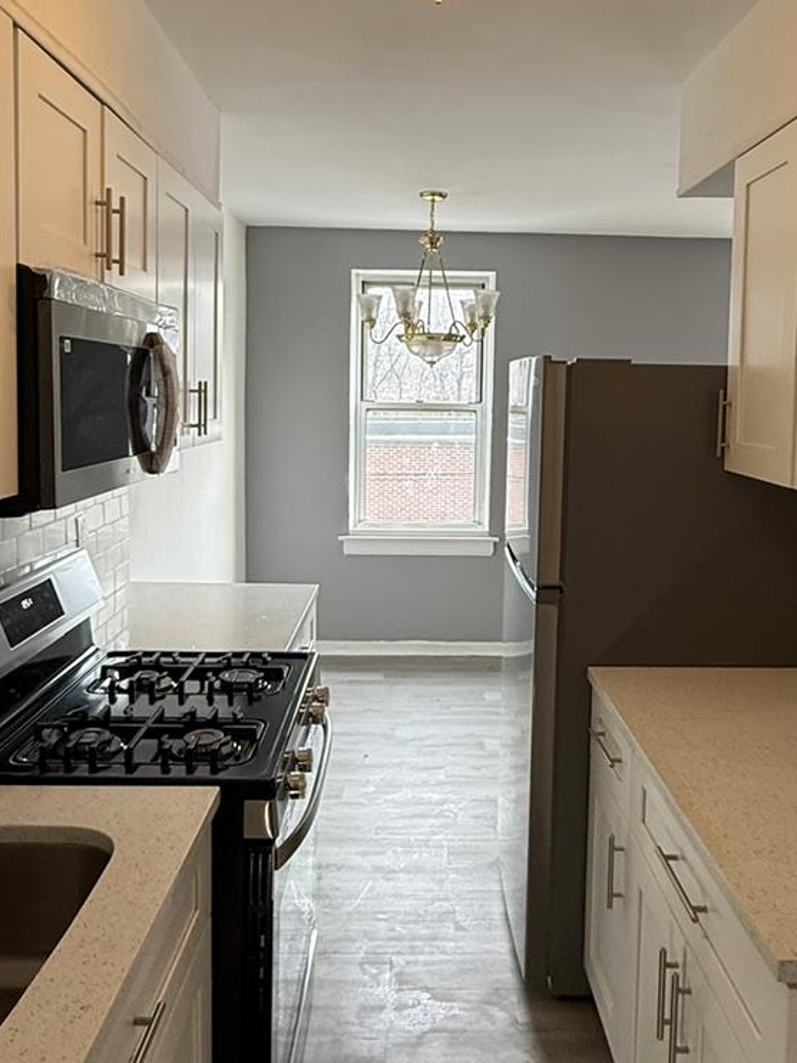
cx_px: 442
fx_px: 891
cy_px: 470
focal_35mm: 29
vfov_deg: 61.5
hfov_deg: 48.1
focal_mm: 2.22
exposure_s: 1/120
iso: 160
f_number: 2.2
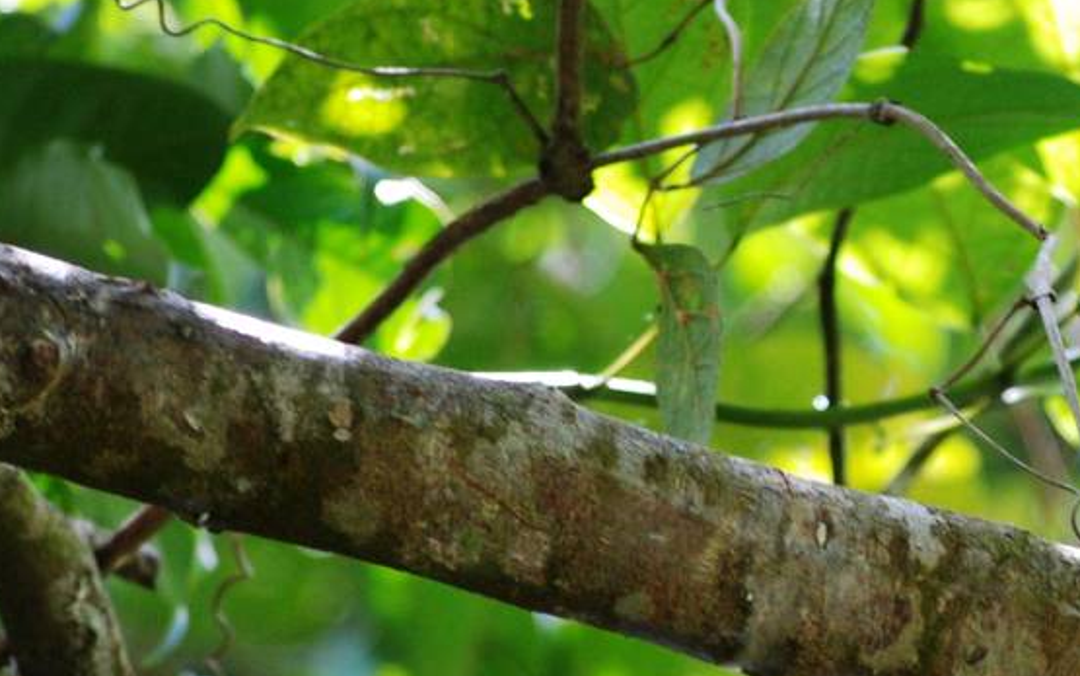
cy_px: 410
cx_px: 1076
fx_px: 25329
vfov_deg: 1.5
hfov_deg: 2.4
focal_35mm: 860
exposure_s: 1/160
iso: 400
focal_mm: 195
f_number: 4.8
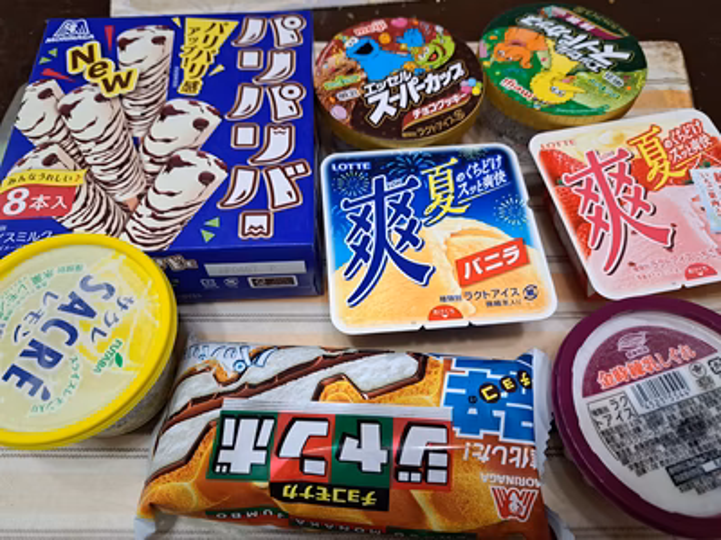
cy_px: 270
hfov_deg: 71.6
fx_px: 500
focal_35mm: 24
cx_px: 360
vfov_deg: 56.8
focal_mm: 5.23
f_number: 1.8
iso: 250
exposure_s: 1/50
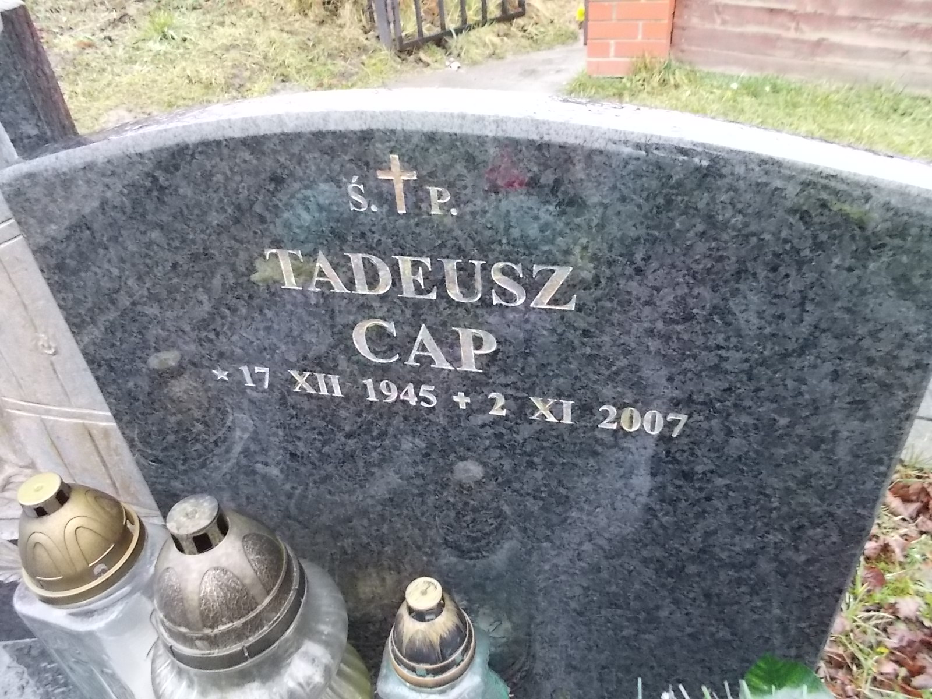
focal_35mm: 26
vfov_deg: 53.1
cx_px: 466
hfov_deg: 67.3
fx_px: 700
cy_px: 350
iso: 400
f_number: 3.2
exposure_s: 1/15
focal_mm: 4.6
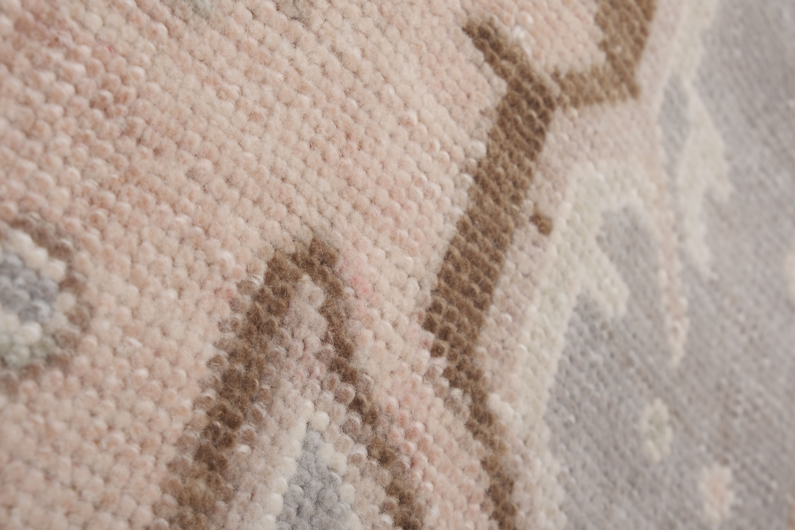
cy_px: 265
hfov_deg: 24.5
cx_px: 398
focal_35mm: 83
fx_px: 1833
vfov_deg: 16.5
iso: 160
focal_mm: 55
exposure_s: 1/160
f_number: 11
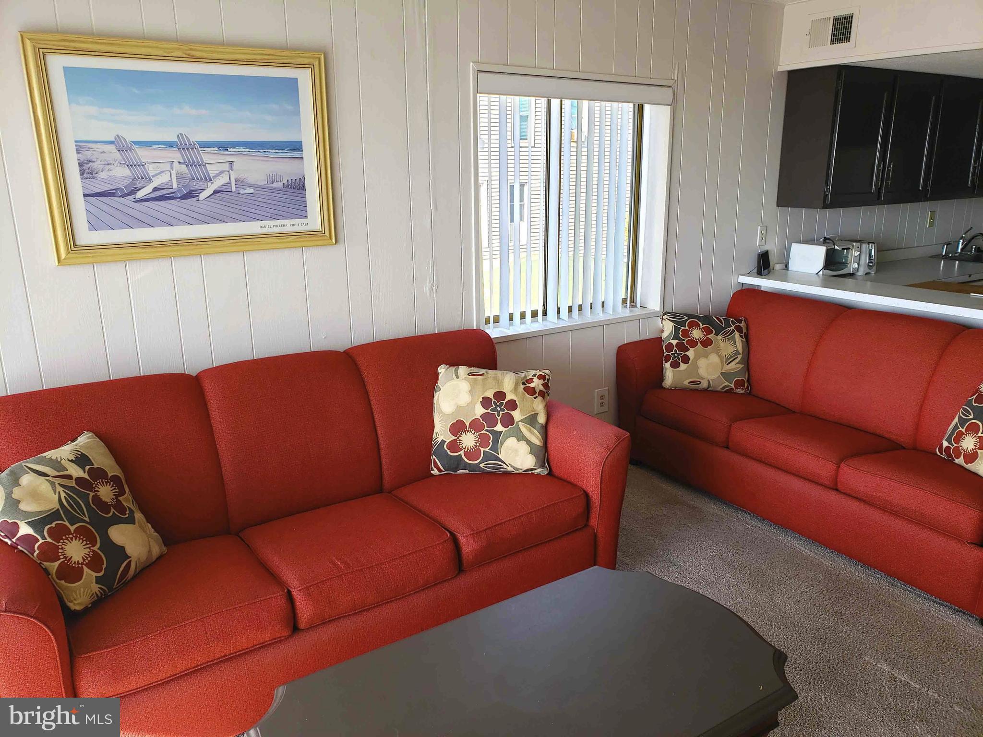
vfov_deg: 53.1
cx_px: 492
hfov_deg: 67.3
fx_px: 738
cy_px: 368
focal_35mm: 26
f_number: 2.4
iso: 50
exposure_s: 1/110
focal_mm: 4.3
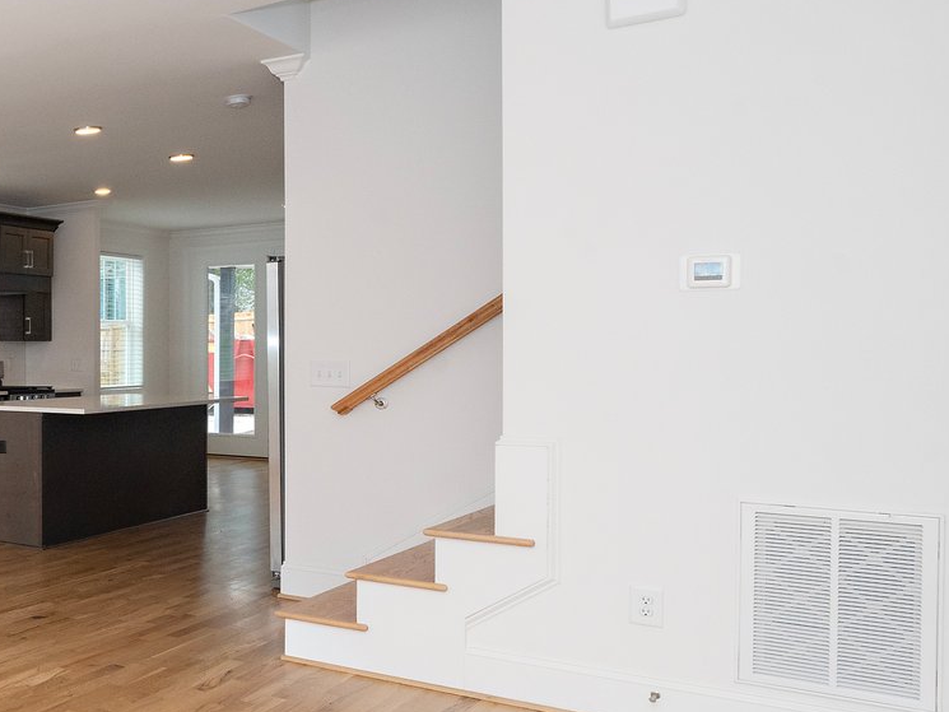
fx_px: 1015
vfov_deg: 38.6
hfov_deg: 34.5
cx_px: -299
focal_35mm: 37
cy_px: 404
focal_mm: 14
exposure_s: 1/60
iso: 640
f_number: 11
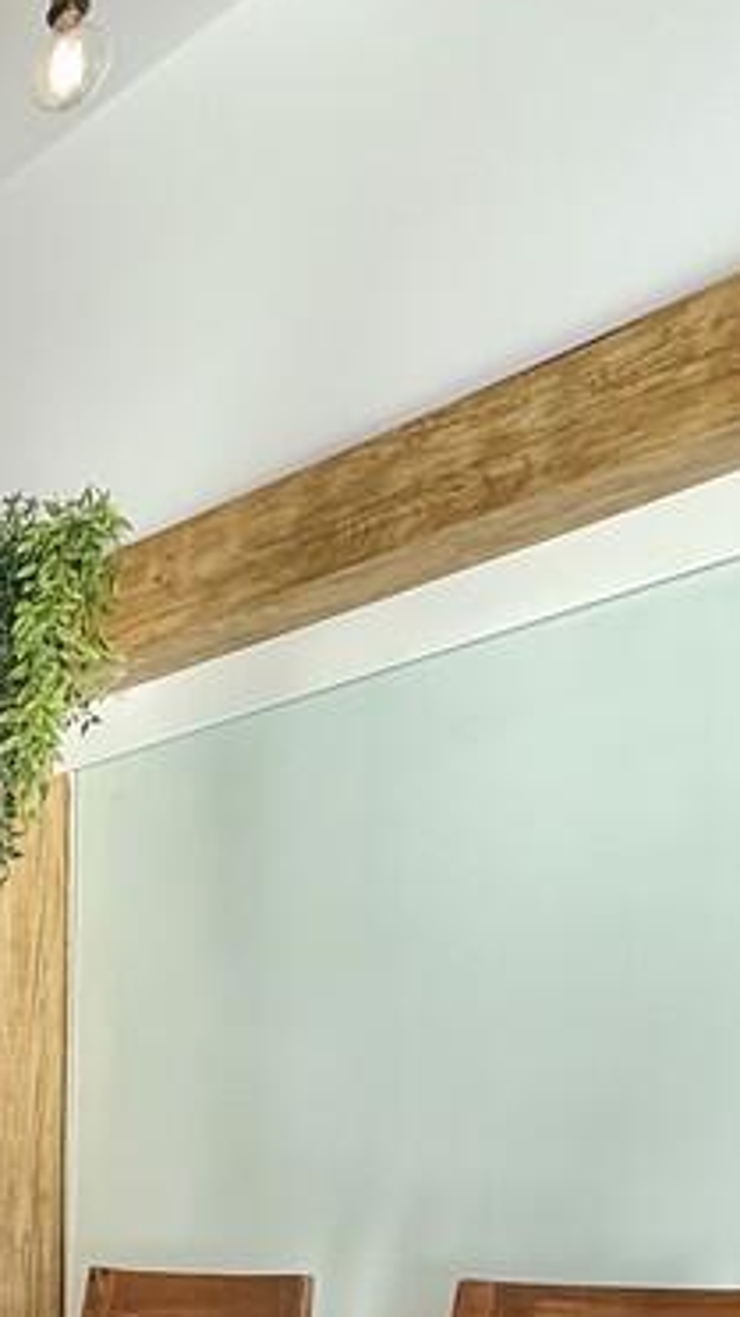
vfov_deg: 43.5
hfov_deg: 18.2
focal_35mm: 42
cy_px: 1225
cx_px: -768
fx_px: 1466
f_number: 2.2
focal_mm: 2.22
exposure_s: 1/99
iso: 80
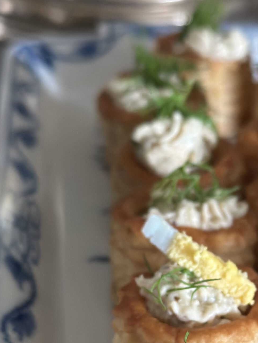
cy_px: 263
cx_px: 219
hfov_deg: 15.4
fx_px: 944
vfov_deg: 20.5
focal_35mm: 95
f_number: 1.78
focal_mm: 6.86
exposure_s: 1/40
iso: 500
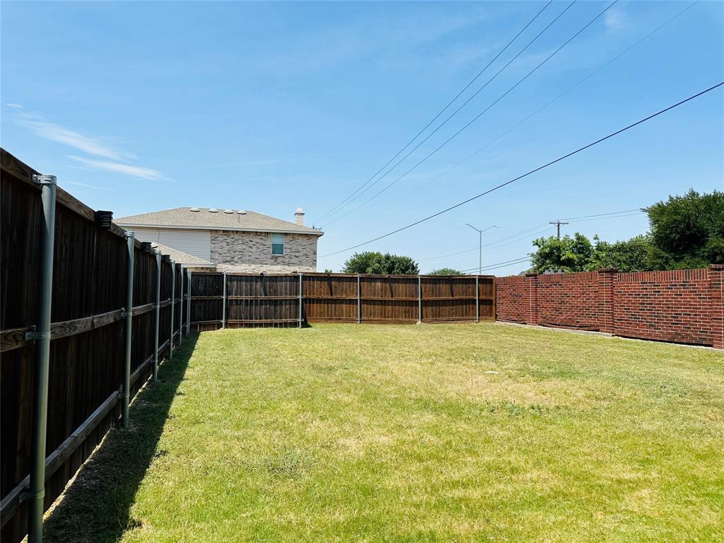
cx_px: 362
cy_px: 272
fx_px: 502
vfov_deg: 56.8
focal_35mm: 24
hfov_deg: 71.6
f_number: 1.78
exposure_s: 1/5525
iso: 80
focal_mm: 6.86
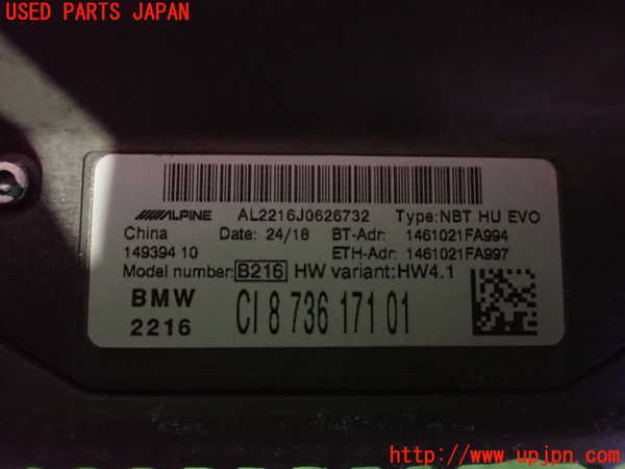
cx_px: 312
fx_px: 542
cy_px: 234
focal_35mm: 30
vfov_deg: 46.8
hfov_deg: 60.0
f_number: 2.3
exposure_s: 1/30
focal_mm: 5.4
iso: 1600
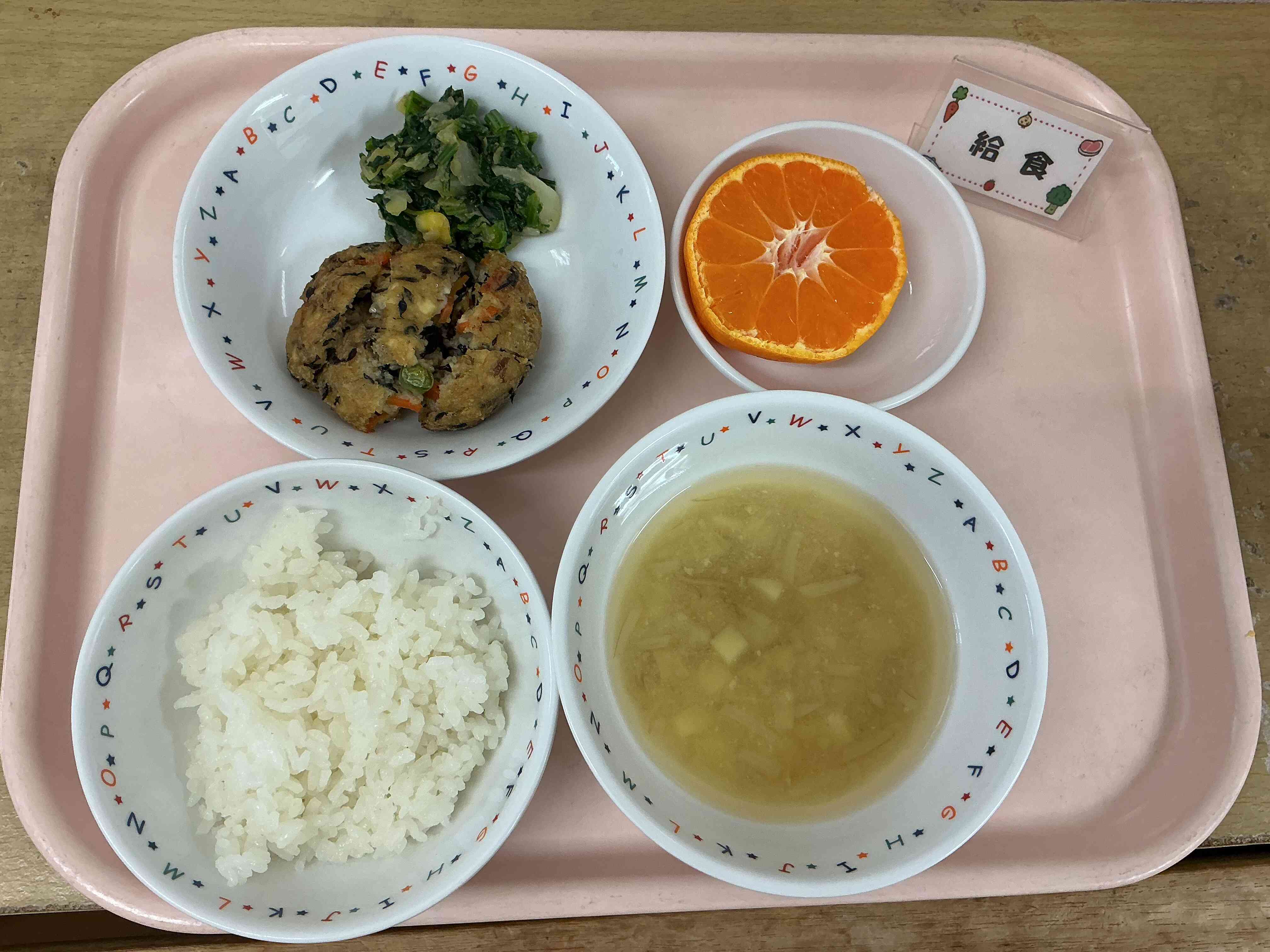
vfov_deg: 48.2
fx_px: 1064
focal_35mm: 29
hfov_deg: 61.7
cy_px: 476
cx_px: 635
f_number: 1.8
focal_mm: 3
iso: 64
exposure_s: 1/60
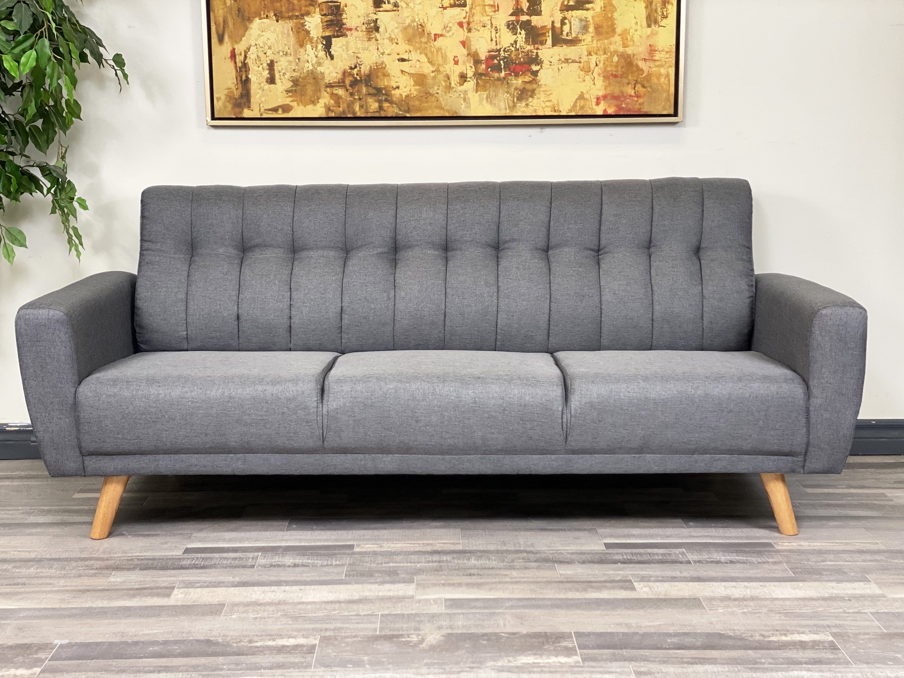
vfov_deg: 28.0
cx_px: 452
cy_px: 339
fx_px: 1358
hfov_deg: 36.8
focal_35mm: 52
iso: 160
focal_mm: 6
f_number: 2
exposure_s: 1/120
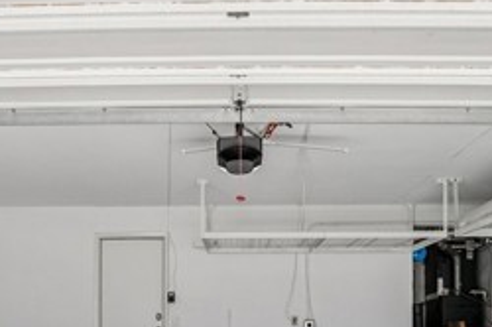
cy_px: 327
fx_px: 560
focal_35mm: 41
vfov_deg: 30.3
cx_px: 220
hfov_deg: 47.4
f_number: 8
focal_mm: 16
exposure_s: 1/125
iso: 400
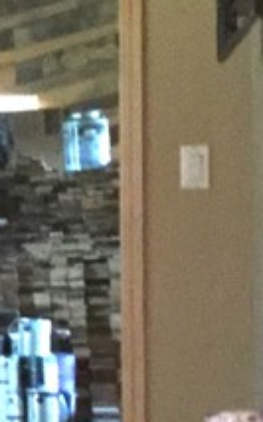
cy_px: 208
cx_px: -392
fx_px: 1813
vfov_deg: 13.3
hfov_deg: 7.7
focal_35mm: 158
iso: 640
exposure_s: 1/15
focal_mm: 3.3
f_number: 2.4
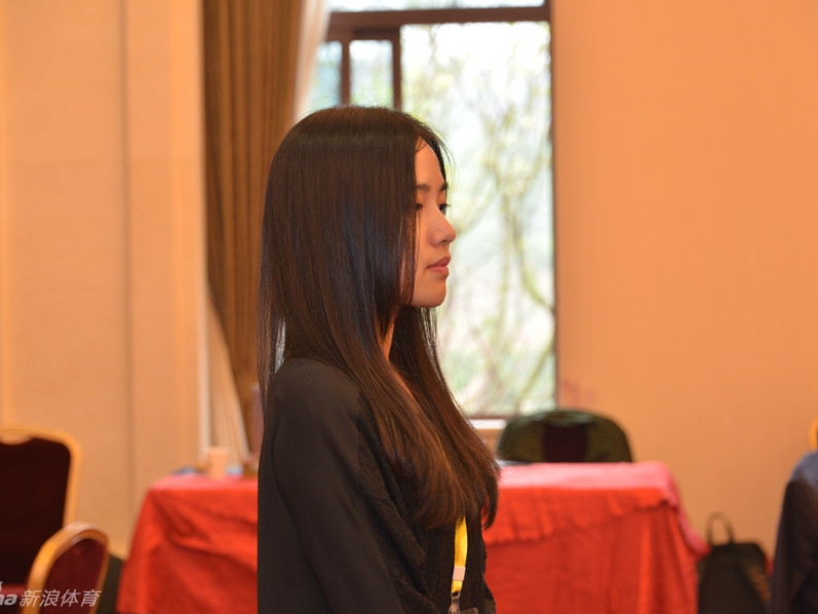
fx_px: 2978
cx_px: 430
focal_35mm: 126
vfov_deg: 11.8
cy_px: 306
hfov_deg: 15.6
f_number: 6.3
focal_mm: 116
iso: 640
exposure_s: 1/60
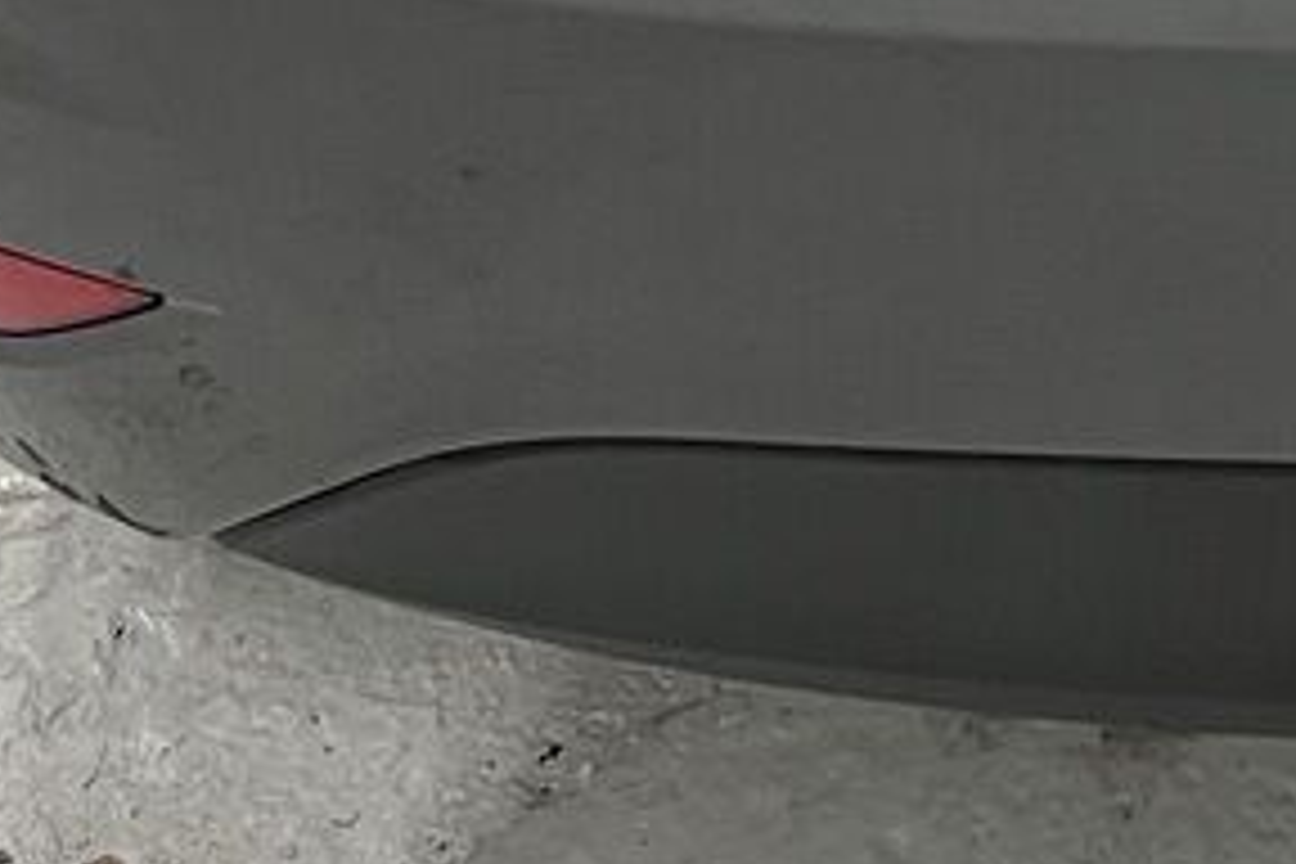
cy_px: -1053
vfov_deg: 8.0
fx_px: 5760
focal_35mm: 160
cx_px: 2113
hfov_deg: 12.1
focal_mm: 5.7
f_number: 1.5
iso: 100
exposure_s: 1/50
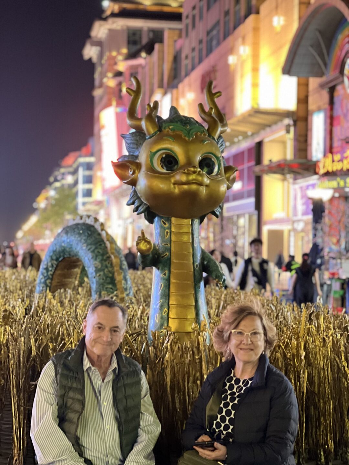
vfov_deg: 25.3
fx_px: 1035
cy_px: 232
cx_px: 174
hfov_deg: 19.1
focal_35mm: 77
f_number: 2.8
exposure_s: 1/15
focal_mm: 9
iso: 500
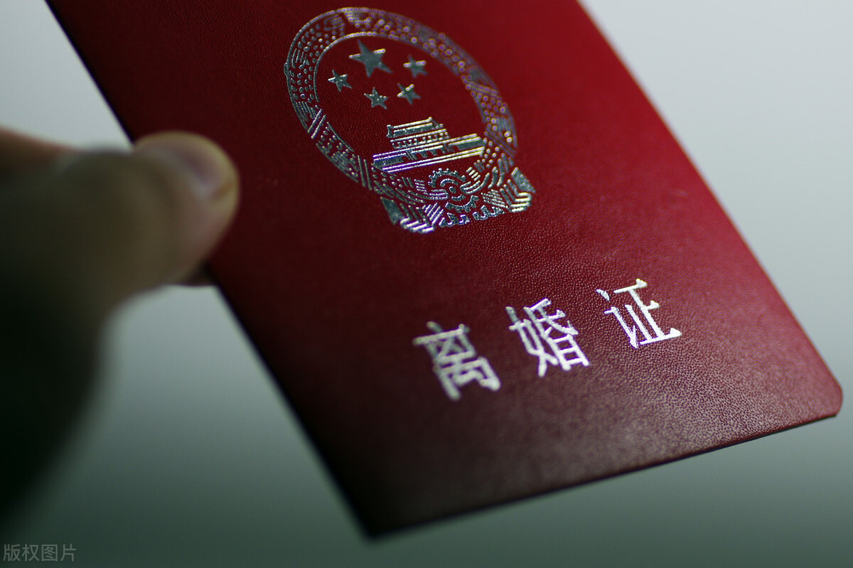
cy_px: 284
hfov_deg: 13.7
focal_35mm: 150
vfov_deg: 9.1
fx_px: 3553
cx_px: 426
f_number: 2.8
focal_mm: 100
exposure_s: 1/640
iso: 200
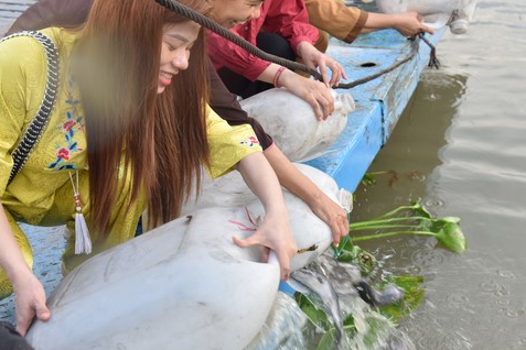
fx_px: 877
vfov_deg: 22.6
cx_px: 318
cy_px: 162
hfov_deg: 33.3
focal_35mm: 60
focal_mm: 44
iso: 400
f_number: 5
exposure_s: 1/100
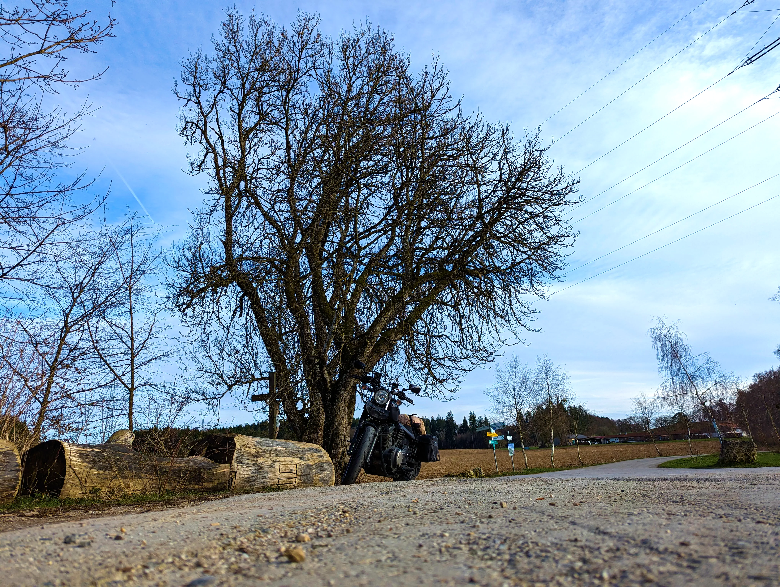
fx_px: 542
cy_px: 294
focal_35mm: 24
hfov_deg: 71.5
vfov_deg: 56.9
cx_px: 390
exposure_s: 1/1217
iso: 51
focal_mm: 6.81
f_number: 1.85
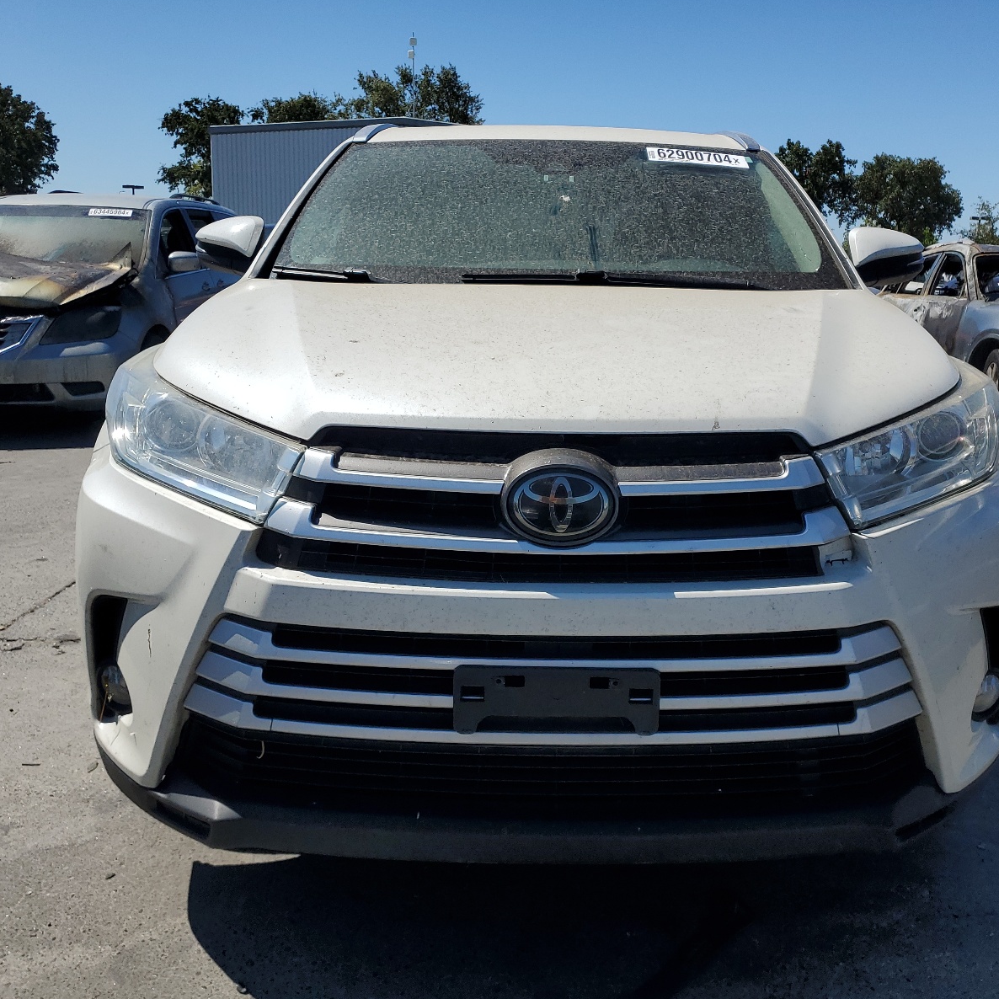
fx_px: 1012
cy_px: 496
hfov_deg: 52.5
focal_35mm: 31
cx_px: 539
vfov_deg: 52.5
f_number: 1.5
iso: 50
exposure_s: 1/10000
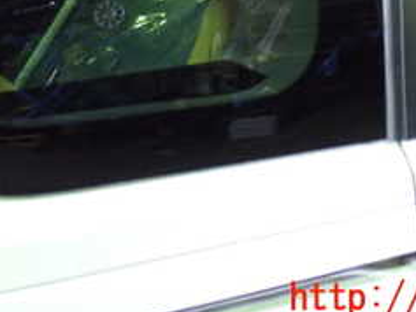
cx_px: 160
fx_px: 914
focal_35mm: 76
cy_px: -74
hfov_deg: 25.6
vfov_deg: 18.3
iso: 800
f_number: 2.3
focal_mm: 5.4
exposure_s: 1/30
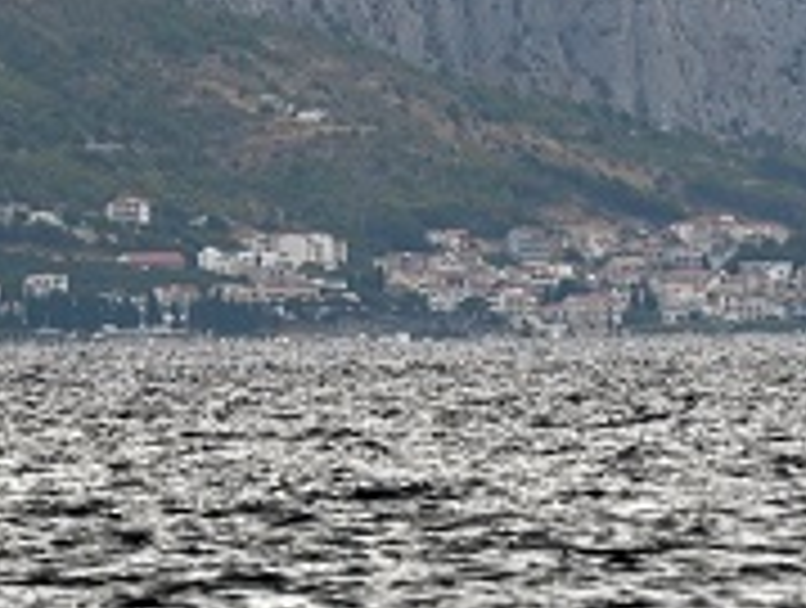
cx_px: 509
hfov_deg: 2.4
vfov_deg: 1.8
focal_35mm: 831
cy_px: 83
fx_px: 19388
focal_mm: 155
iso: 100
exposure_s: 1/500
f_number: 4.8
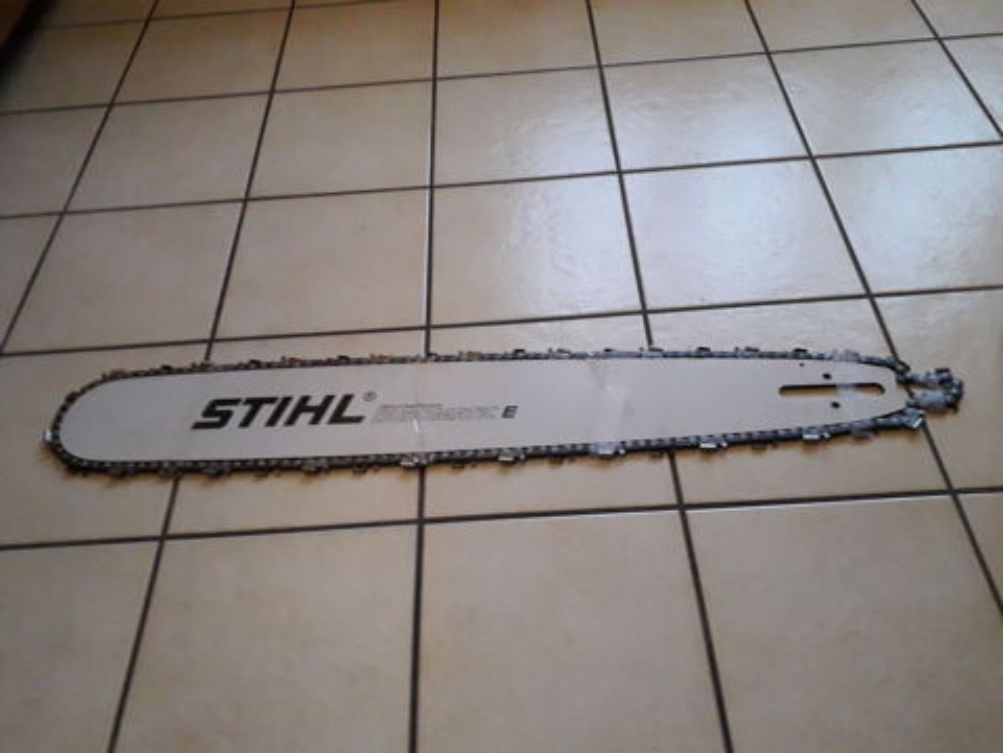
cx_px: 502
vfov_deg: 51.4
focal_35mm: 27
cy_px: 376
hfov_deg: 65.3
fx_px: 782
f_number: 1.9
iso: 400
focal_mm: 3.6
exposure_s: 1/20
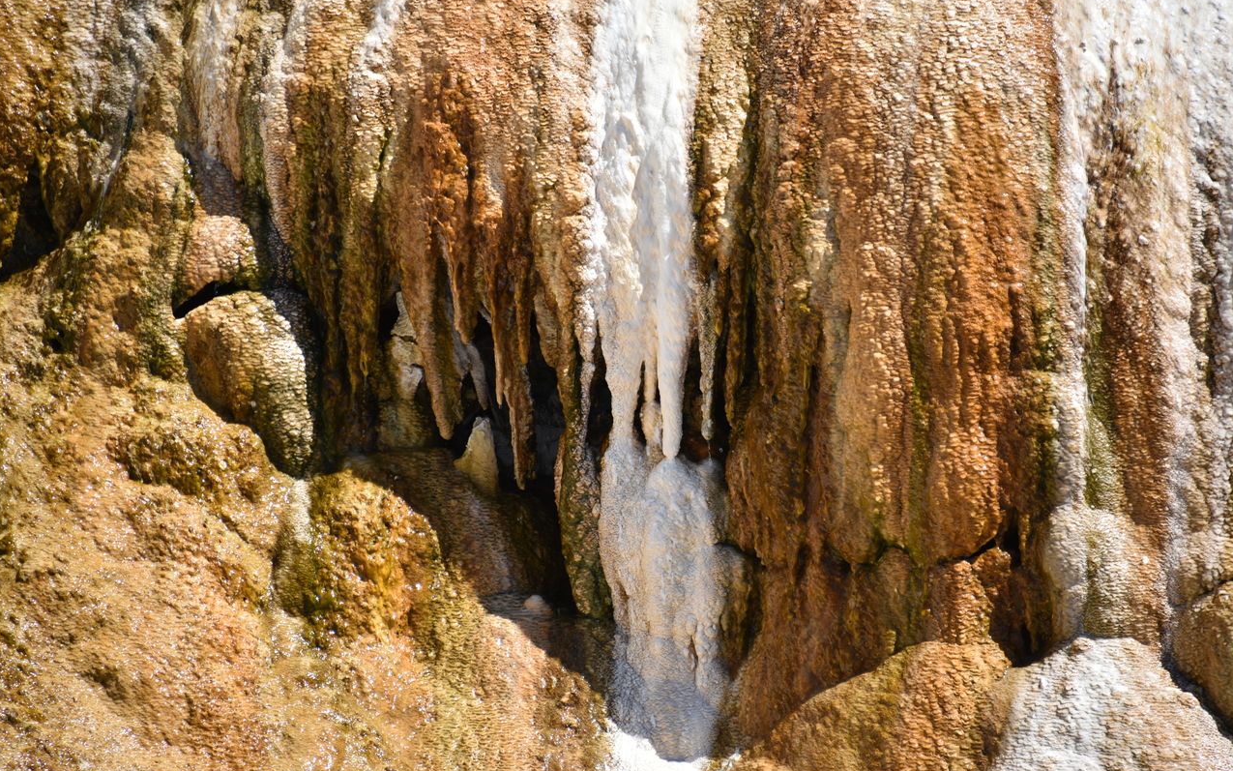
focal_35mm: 307
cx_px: 615
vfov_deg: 4.3
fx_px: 10317
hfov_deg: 6.8
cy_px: 389
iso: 180
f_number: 5.6
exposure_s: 1/640
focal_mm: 300
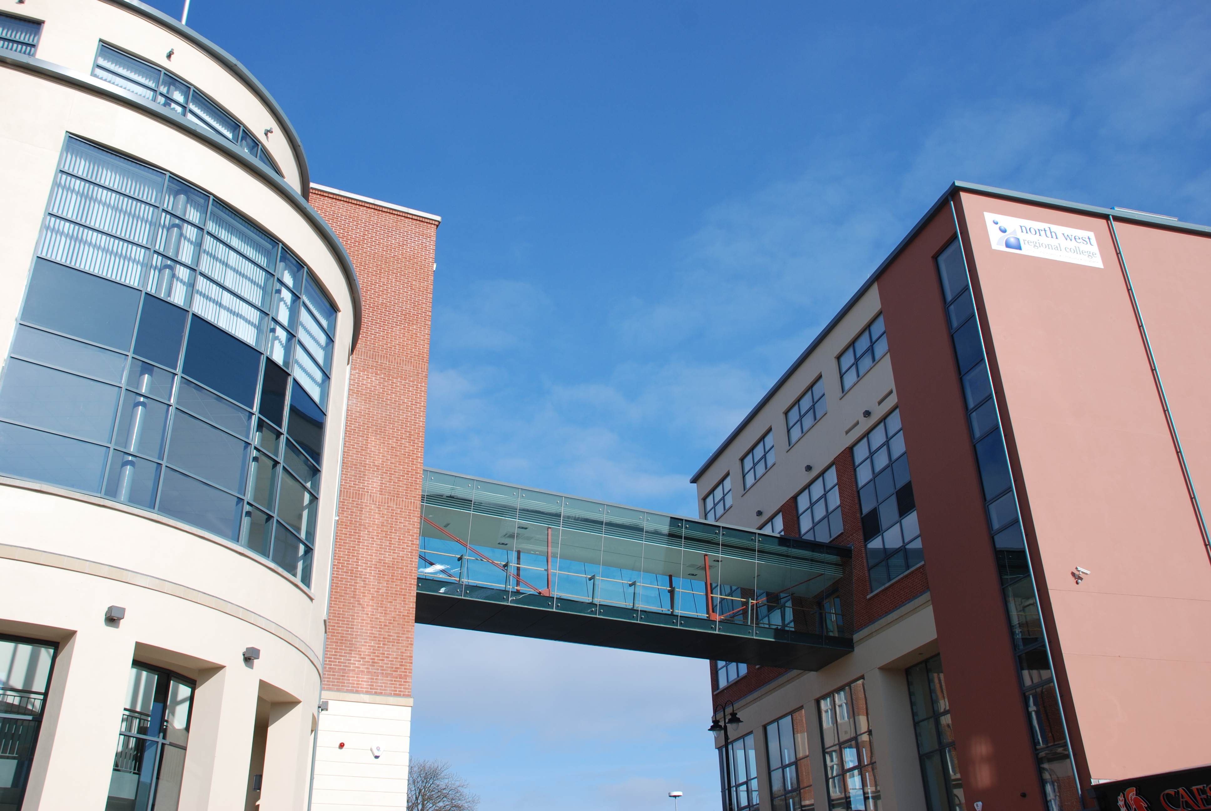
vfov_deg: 40.1
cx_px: 606
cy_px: 406
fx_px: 1111
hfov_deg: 57.2
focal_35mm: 33
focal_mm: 22
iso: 100
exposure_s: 1/200
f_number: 7.1
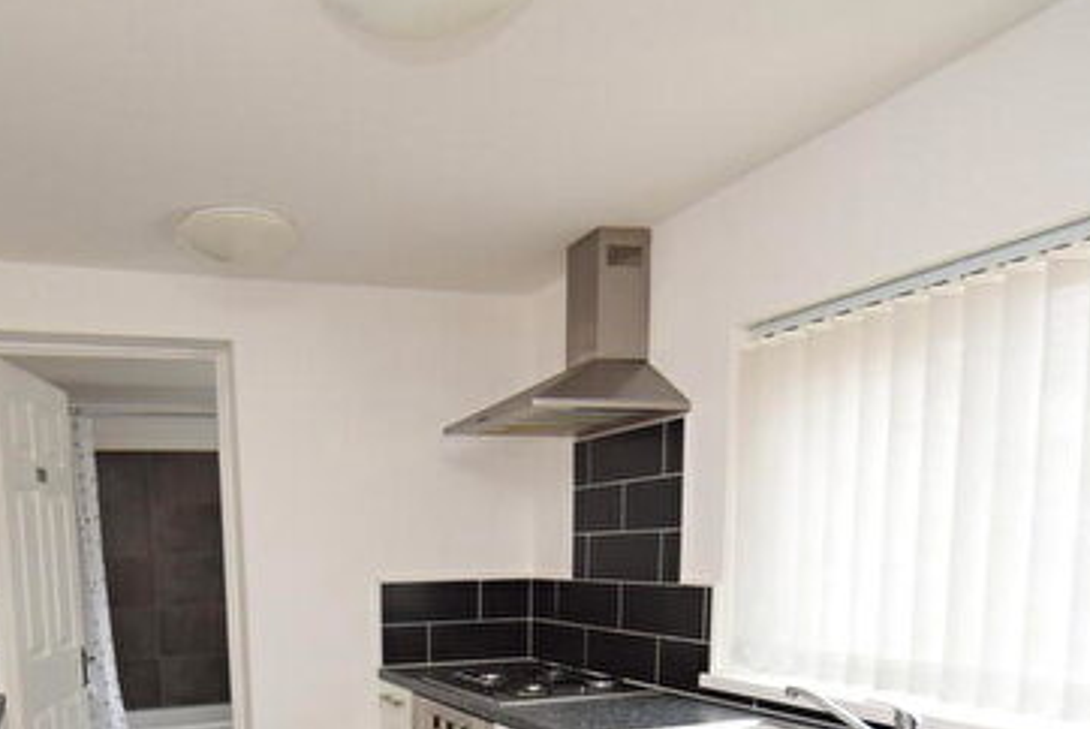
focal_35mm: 29
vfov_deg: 41.8
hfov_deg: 62.0
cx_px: 358
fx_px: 879
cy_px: 640
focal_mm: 10
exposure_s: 1/60
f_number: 4
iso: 800
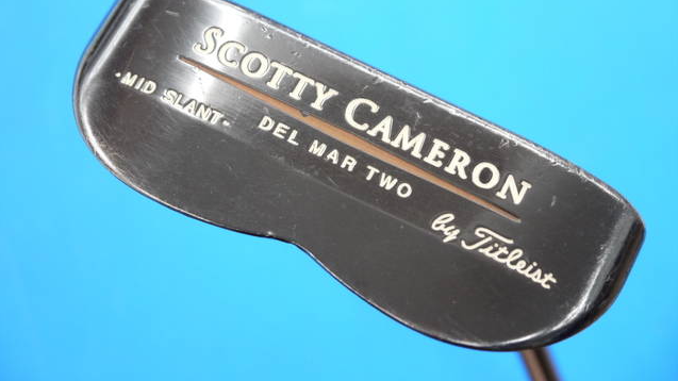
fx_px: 1654
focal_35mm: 92
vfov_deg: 13.1
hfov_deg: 23.2
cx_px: 338
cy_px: 143
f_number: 5.6
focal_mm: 42
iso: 800
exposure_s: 1/80
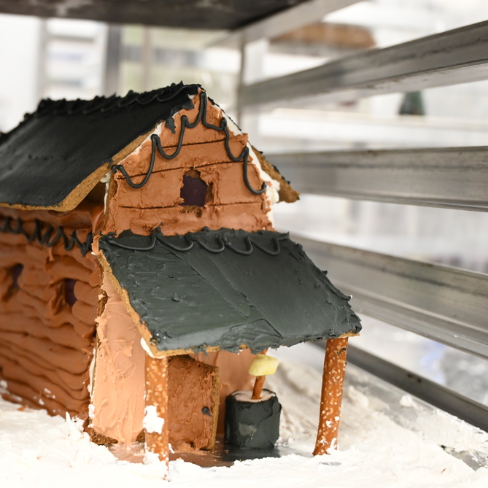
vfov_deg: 32.8
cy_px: 241
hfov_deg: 32.2
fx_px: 829
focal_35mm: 52
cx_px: 122
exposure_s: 1/125
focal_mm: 40
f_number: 4
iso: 2000
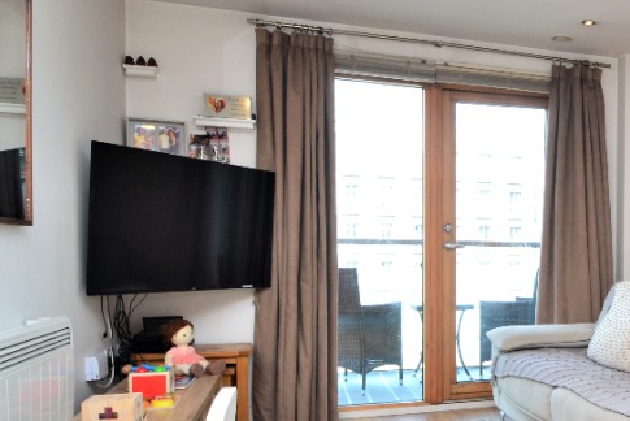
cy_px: 293
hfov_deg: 43.8
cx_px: 621
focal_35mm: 38
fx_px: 665
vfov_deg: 34.6
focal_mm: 12
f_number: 8
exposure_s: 1/60
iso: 640
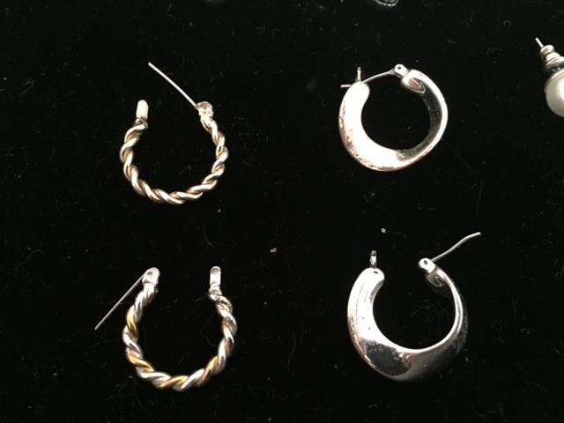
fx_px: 472
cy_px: 212
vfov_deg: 48.2
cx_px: 282
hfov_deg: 61.7
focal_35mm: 29
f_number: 2.2
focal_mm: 4.15
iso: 250
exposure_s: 1/17
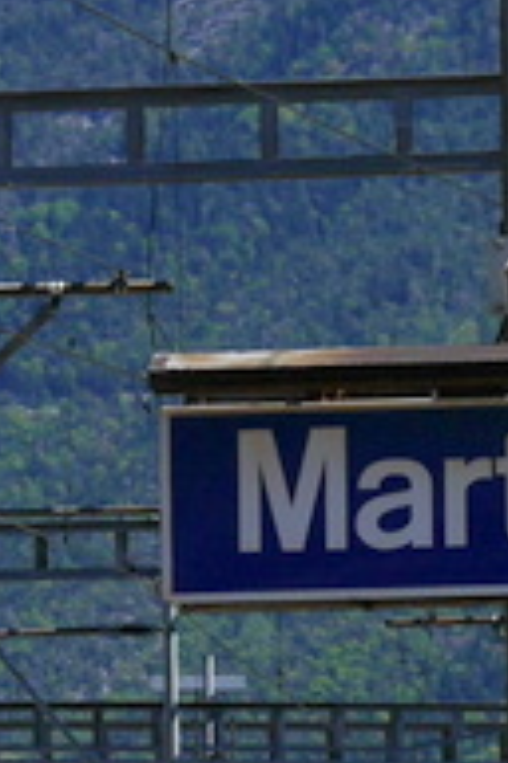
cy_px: 1105
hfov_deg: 2.5
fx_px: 11535
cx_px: -1008
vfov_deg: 3.8
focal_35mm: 545
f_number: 9
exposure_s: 1/400
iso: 160
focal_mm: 42
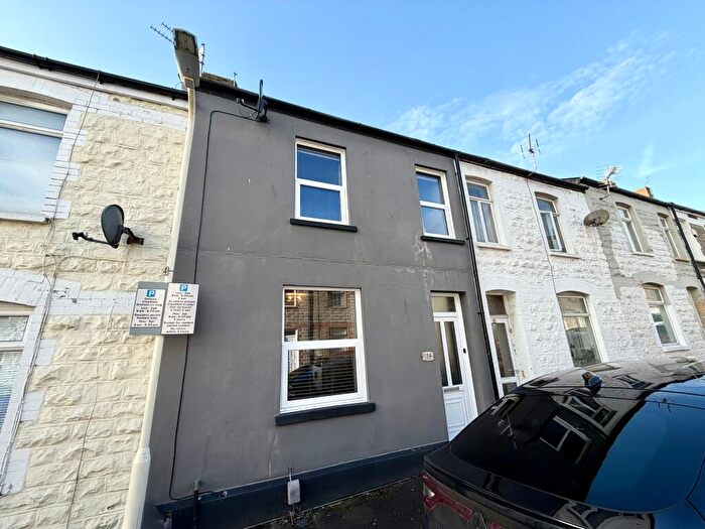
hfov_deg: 102.1
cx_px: 352
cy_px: 264
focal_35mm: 14
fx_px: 285
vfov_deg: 85.7
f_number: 2.2
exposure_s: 1/502
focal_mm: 2.22
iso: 64
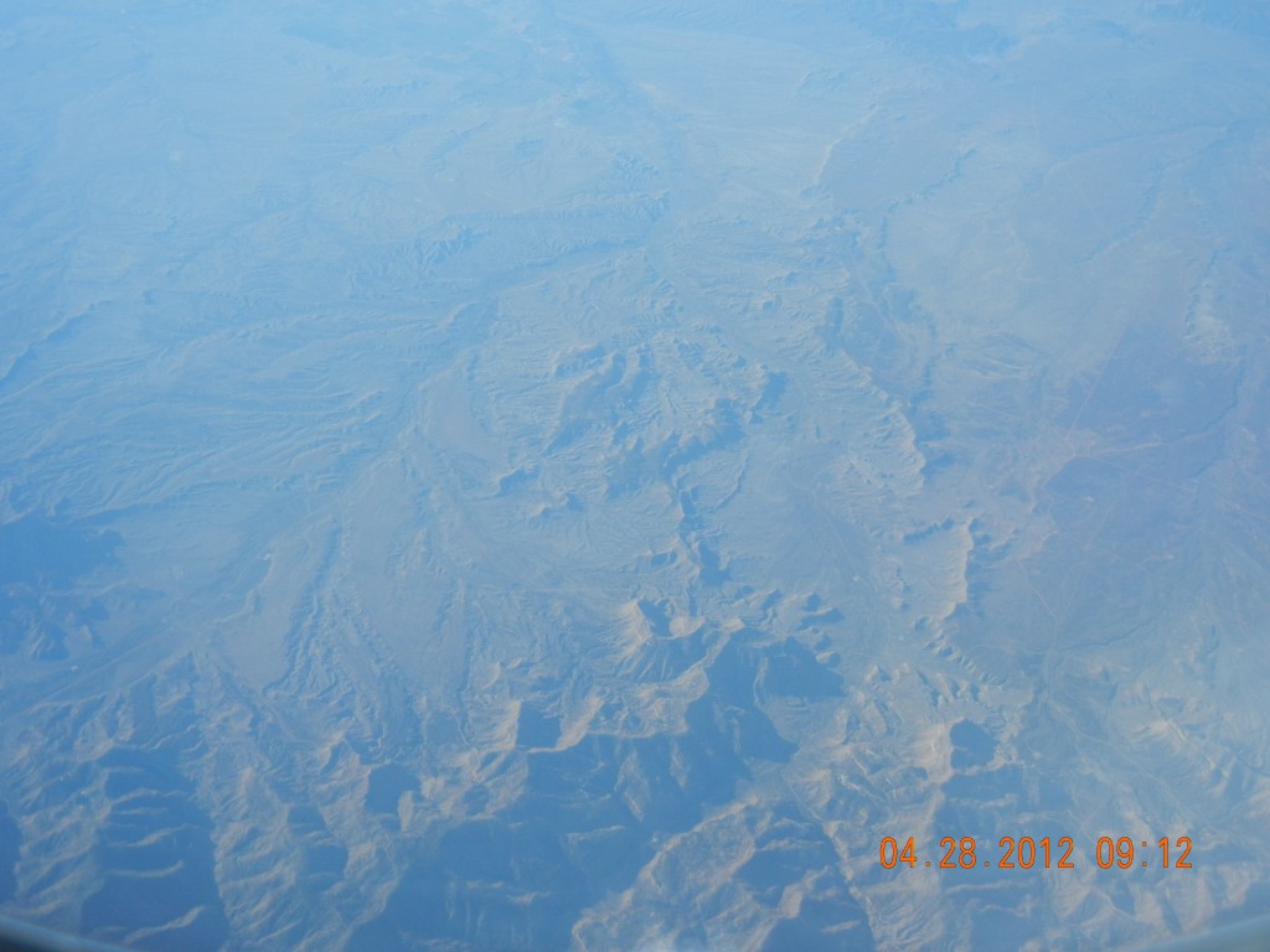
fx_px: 1651
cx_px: 635
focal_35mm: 45
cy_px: 476
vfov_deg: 32.2
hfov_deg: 42.1
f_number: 3.8
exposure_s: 1/903
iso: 160
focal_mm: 8.1
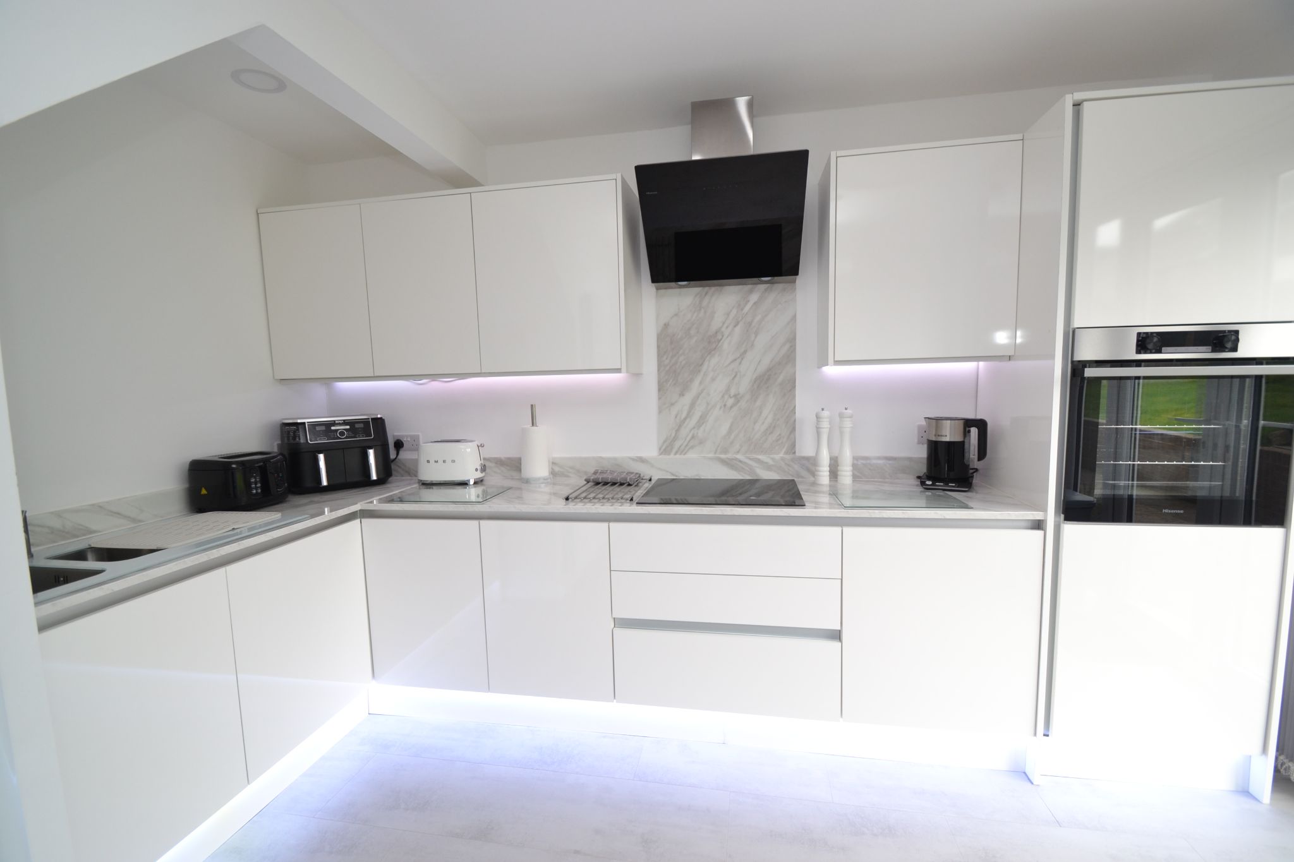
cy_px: 431
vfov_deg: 77.3
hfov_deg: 100.4
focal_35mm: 15
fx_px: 539
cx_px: 647
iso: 400
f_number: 4.5
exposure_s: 1/80
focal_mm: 10
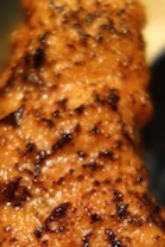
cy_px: 176
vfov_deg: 28.2
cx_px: 80
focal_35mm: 71
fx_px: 488
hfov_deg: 19.2
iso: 640
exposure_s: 1/30
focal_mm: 10.4
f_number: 1.8
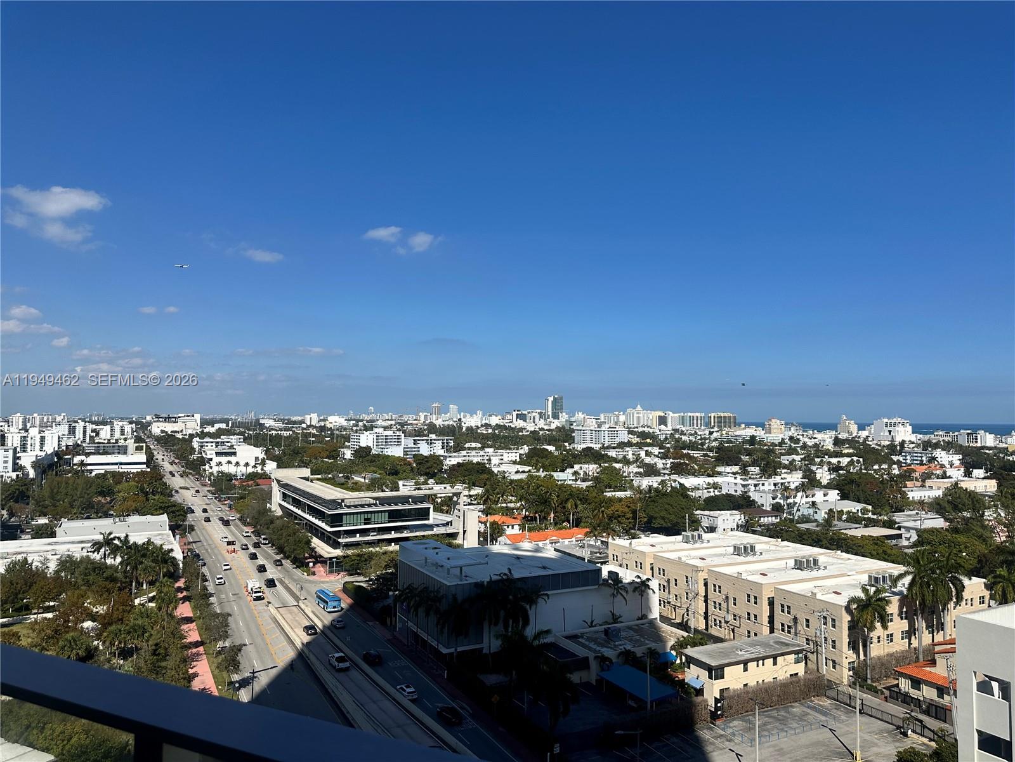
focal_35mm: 24
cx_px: 508
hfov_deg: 71.6
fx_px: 704
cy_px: 381
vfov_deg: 56.8
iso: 80
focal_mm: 6.86
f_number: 1.78
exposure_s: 1/8929
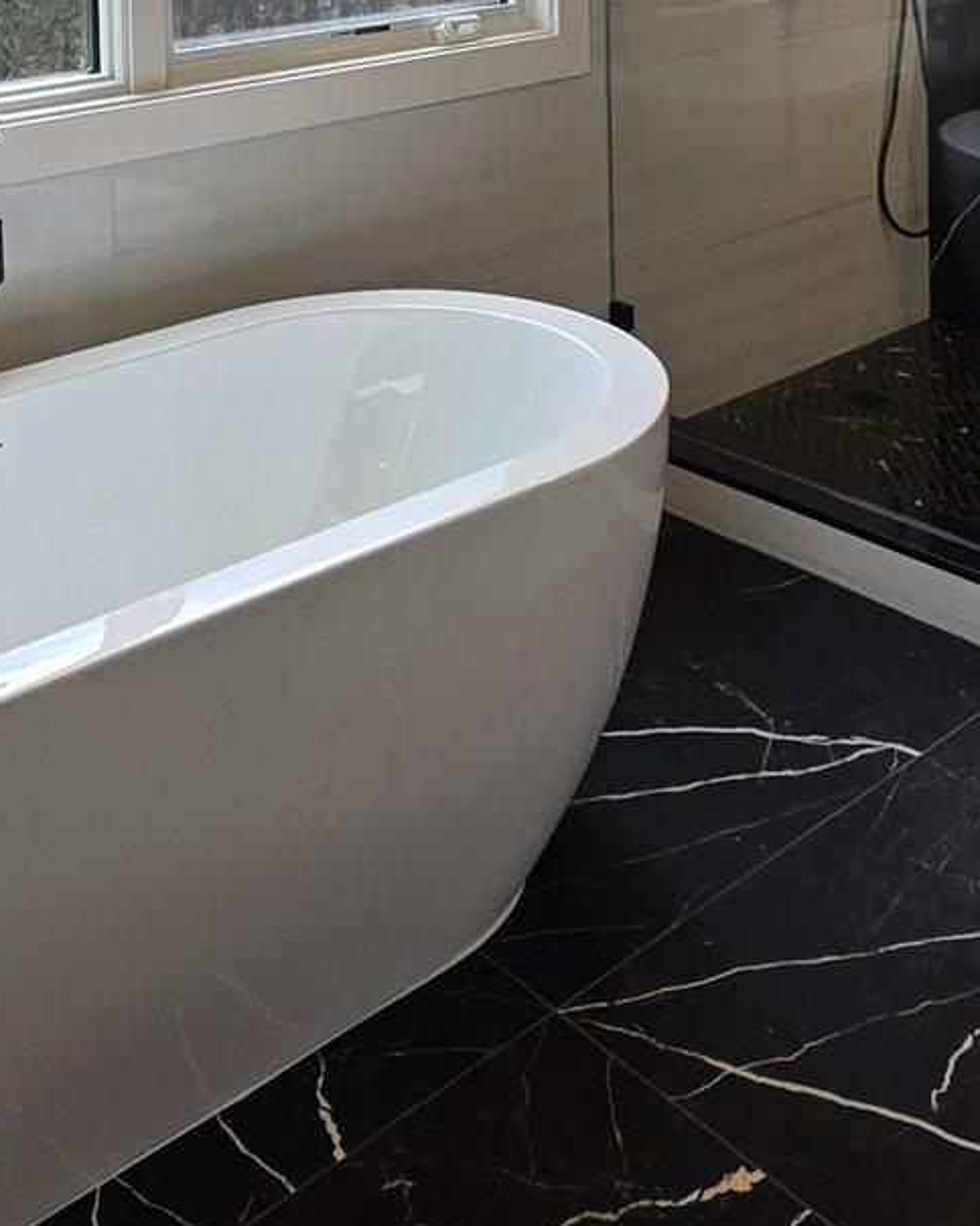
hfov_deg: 34.9
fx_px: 1559
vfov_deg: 35.7
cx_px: 477
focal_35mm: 43
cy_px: -162
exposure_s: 1/120
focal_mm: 2.2
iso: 40
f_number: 1.9
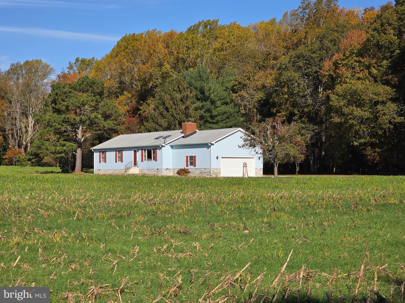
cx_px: 202
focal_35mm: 69
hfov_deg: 28.2
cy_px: 152
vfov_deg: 21.3
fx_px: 807
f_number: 2.4
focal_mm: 7.9
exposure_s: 1/2797
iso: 50
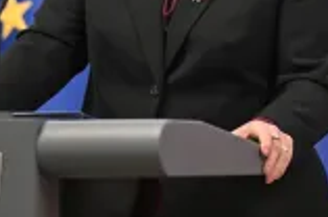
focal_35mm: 263
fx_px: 2391
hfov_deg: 7.8
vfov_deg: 5.2
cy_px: -48
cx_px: 301
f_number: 3.2
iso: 3200
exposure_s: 1/250
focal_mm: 103
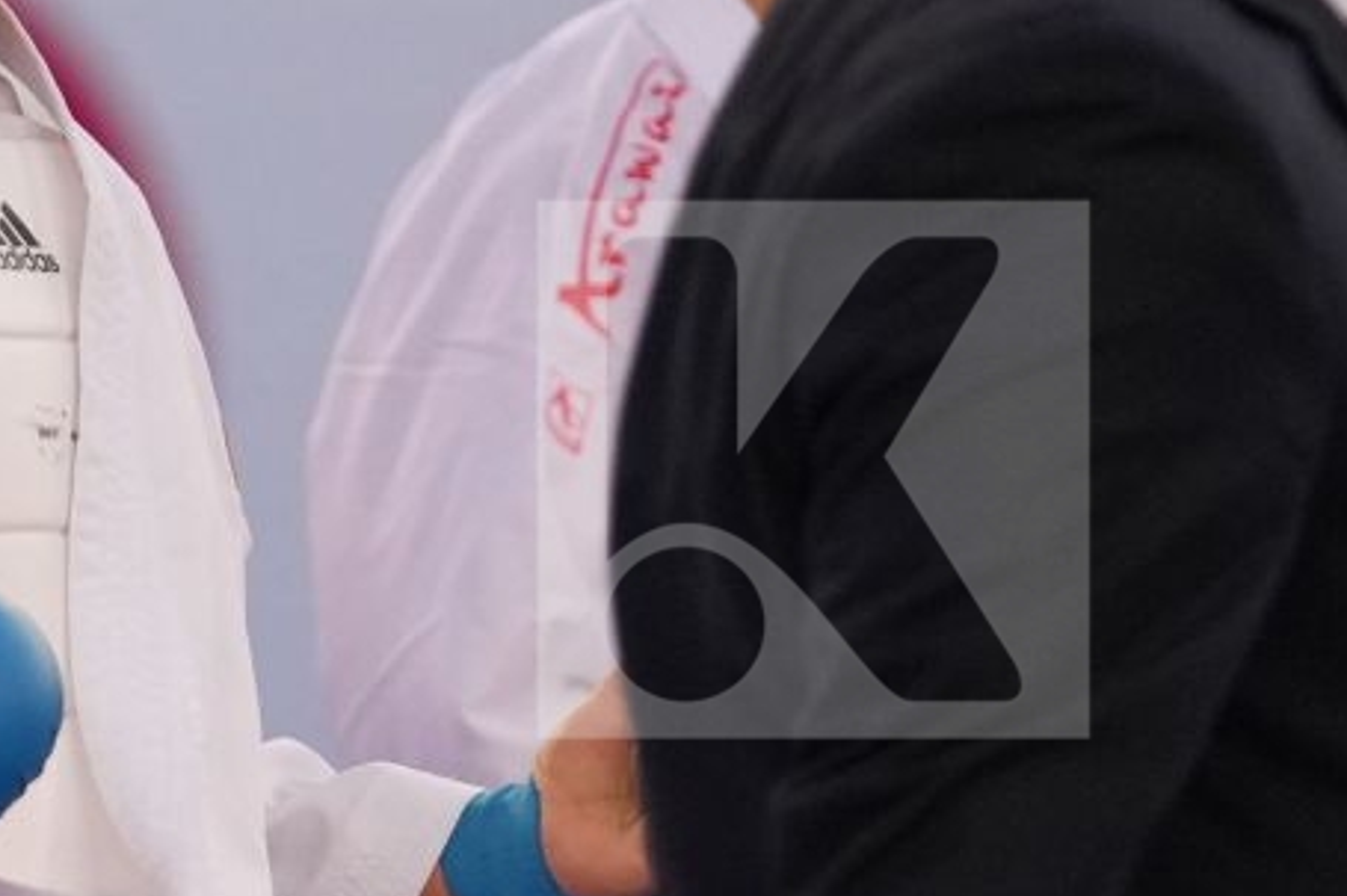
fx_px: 44395
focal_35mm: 1187
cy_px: 470
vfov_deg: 1.2
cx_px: -189
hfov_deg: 1.7
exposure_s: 1/1000
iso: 1600
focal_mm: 200
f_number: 2.8
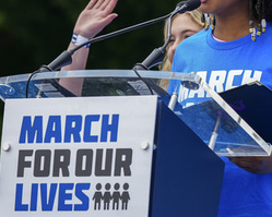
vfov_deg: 4.4
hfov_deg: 5.5
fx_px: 2808
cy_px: 62
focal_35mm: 349
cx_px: 153
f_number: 6.3
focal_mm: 206
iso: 320
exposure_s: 1/500
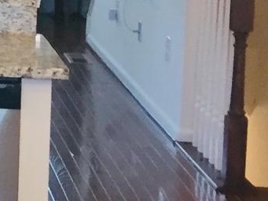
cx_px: -448
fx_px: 1348
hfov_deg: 9.6
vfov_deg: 8.4
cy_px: -51
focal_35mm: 174
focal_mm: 4.15
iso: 50
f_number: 2.2
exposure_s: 1/30
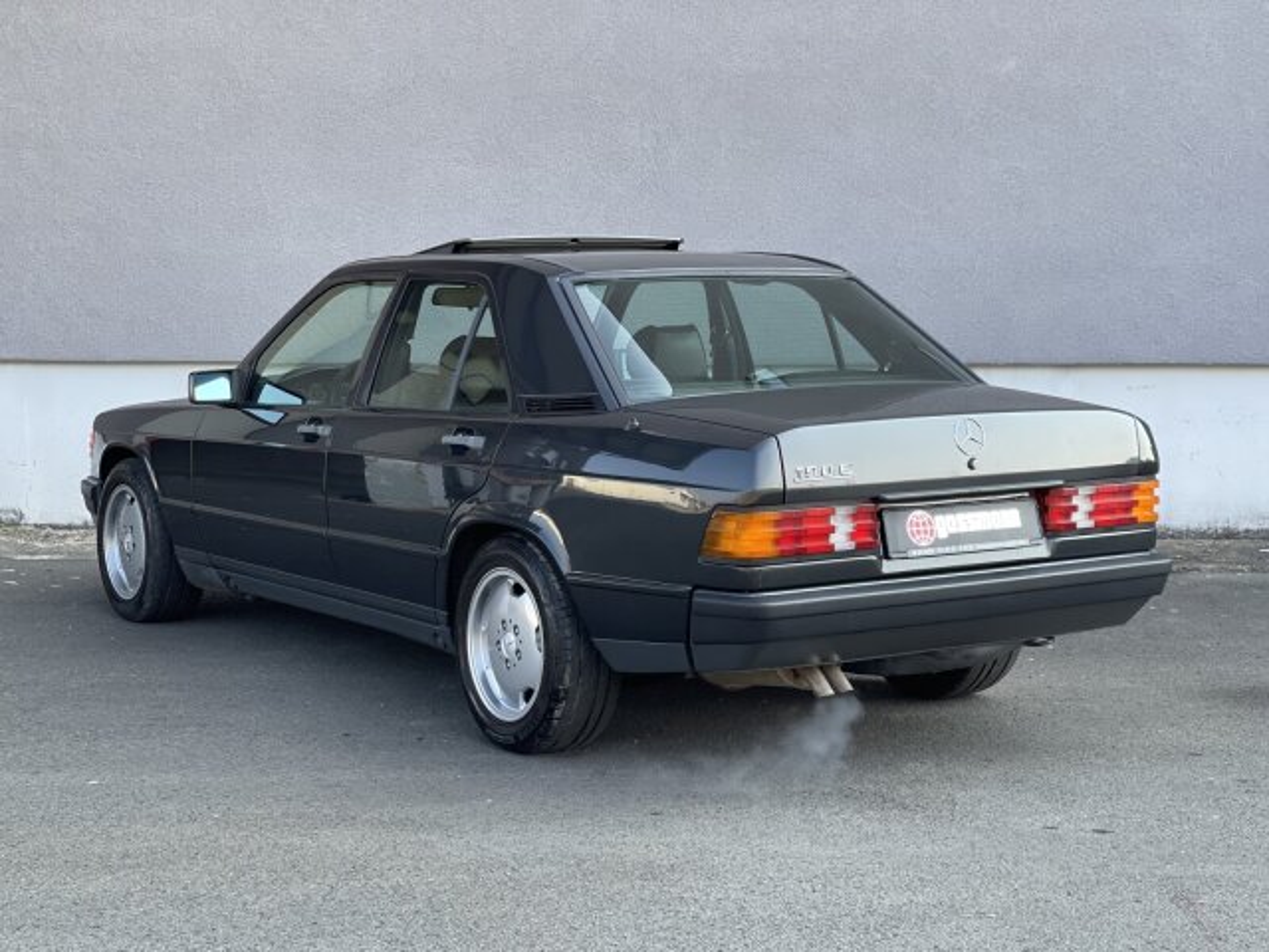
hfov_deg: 30.3
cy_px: 476
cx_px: 634
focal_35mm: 64
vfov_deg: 22.9
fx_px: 2346
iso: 20
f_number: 2.2
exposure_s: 1/128
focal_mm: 7.5
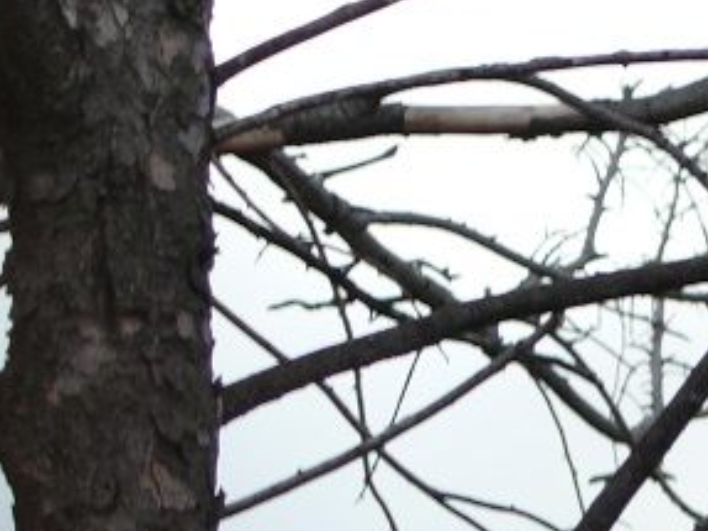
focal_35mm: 1334
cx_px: -239
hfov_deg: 1.5
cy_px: 59
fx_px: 27273
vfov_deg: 1.1
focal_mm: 88.8
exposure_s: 1/50
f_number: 3.7
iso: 100
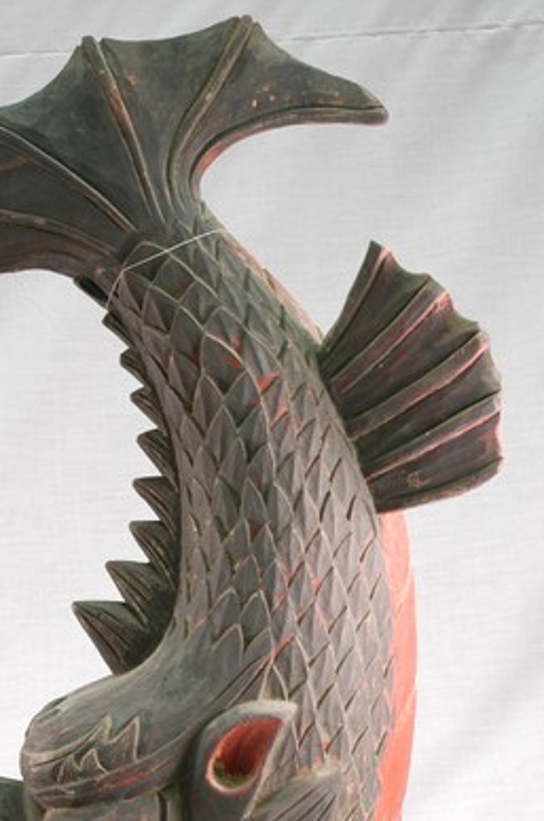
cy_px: 605
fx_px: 2482
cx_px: 162
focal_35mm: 109
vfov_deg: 18.7
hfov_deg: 12.5
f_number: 8
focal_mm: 44
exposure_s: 1/5
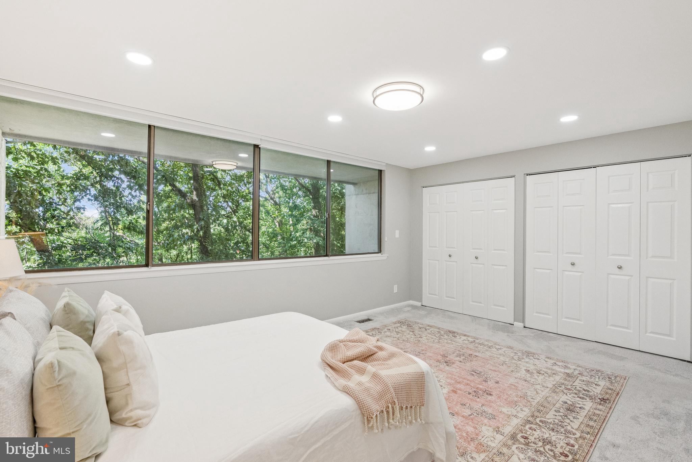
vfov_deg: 73.8
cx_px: 346
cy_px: 231
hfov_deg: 96.7
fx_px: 308
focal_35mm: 16
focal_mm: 16
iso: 2500
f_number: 8
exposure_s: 1/125
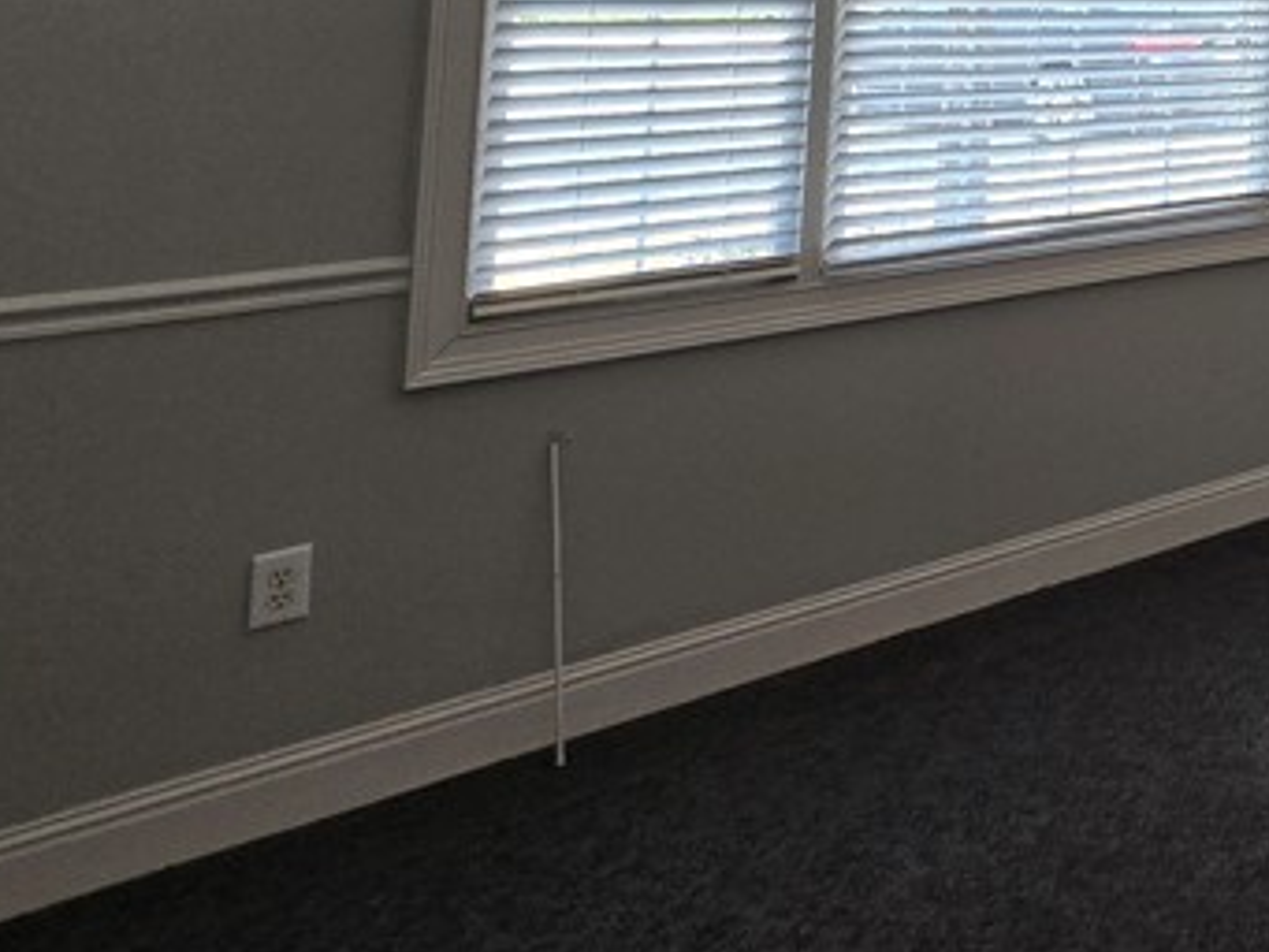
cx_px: 1649
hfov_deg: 34.2
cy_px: -141
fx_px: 1430
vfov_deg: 31.8
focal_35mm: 39
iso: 100
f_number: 2.2
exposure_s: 1/120
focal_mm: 2.2
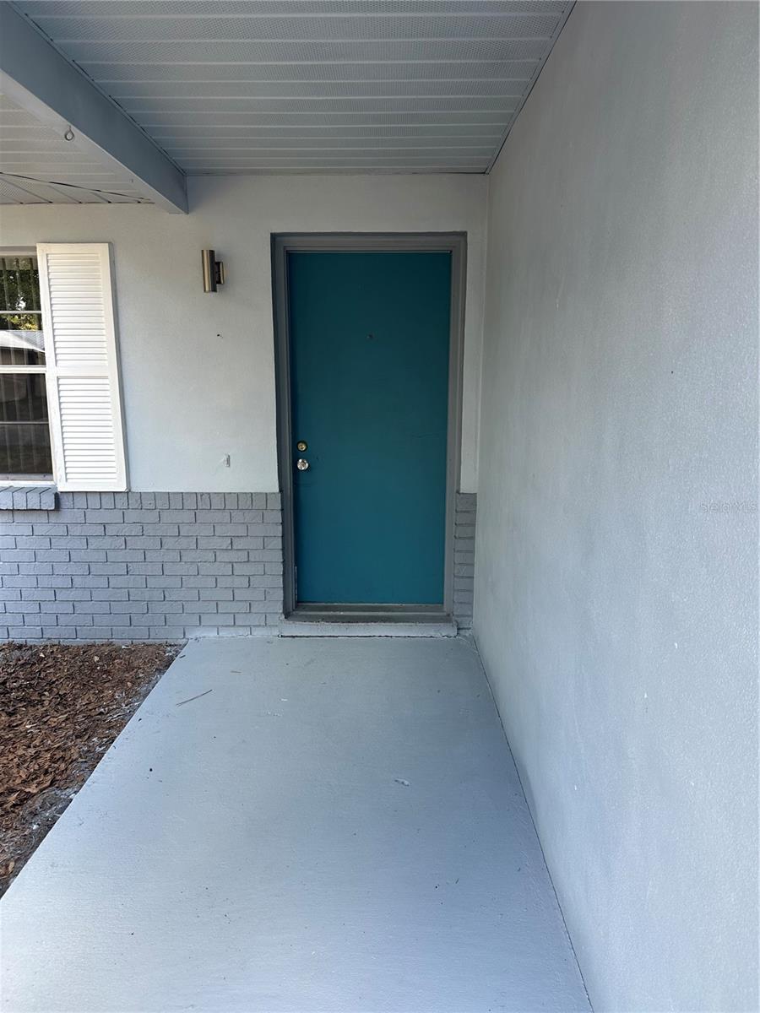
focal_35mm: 24
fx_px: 703
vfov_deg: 71.6
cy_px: 506
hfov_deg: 56.8
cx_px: 380
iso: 64
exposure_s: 1/195
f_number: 1.78
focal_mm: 6.86
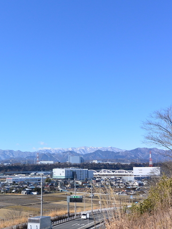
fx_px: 285
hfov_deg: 33.5
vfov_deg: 43.9
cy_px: 116
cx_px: 68
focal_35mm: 43
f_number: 5
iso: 160
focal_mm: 11
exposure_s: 1/1000
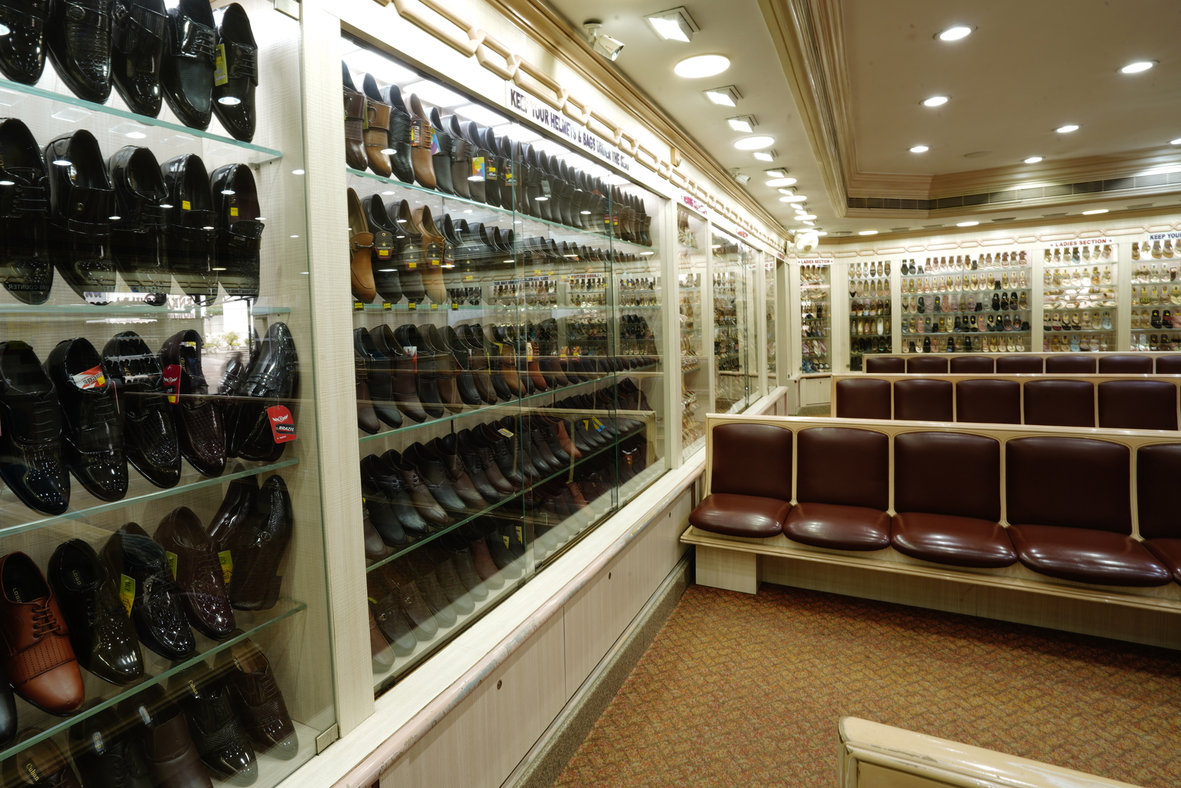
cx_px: 492
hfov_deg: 86.1
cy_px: 357
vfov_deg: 64.5
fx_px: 623
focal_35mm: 19
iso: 50
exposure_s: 1.3
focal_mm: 16
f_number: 22
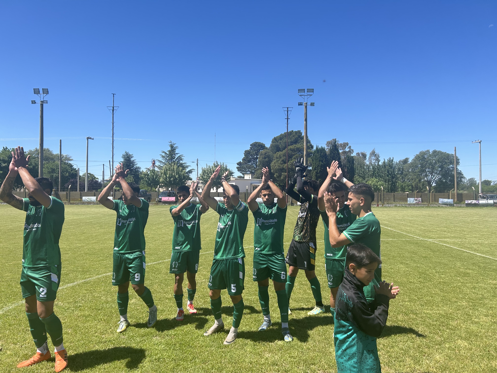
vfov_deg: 53.1
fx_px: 373
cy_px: 186
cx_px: 248
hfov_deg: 67.3
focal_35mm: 26
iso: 50
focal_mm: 5.7
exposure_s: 1/3356
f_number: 1.5
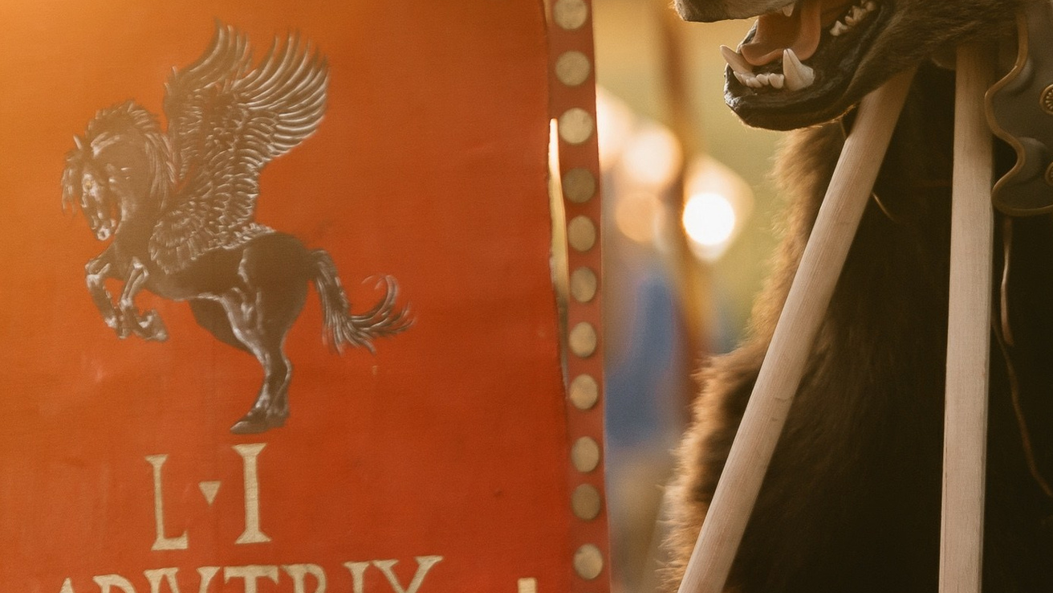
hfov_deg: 7.9
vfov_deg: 4.4
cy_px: 144
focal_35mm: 274
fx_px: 7650
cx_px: 612
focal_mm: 134
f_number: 2.8
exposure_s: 1/640
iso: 500
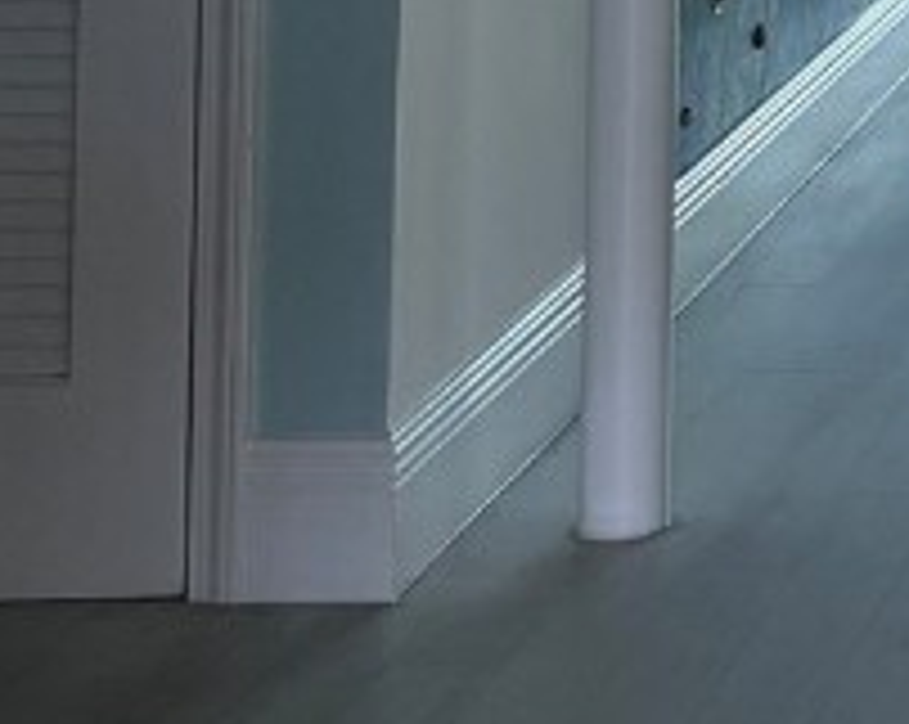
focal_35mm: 119
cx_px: 1966
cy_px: -737
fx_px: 3197
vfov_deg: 11.6
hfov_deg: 13.3
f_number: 1.78
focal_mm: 6.76
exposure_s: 1/121
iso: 100
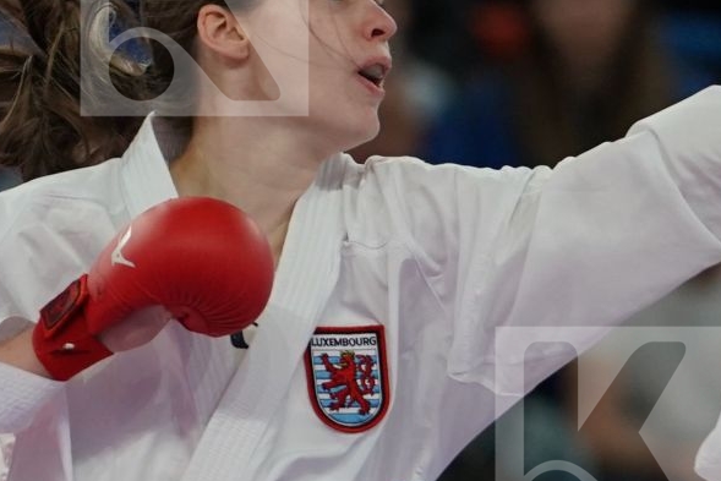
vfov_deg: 1.5
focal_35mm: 908
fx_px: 18189
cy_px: 438
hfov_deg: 2.3
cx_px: 195
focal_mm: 198
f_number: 2.8
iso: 1600
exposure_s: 1/1000
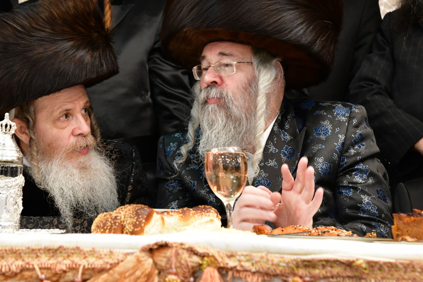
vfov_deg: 13.4
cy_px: 81
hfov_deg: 20.0
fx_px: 1198
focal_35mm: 102
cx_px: 146
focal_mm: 66
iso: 2000
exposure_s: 1/100
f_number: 5.6
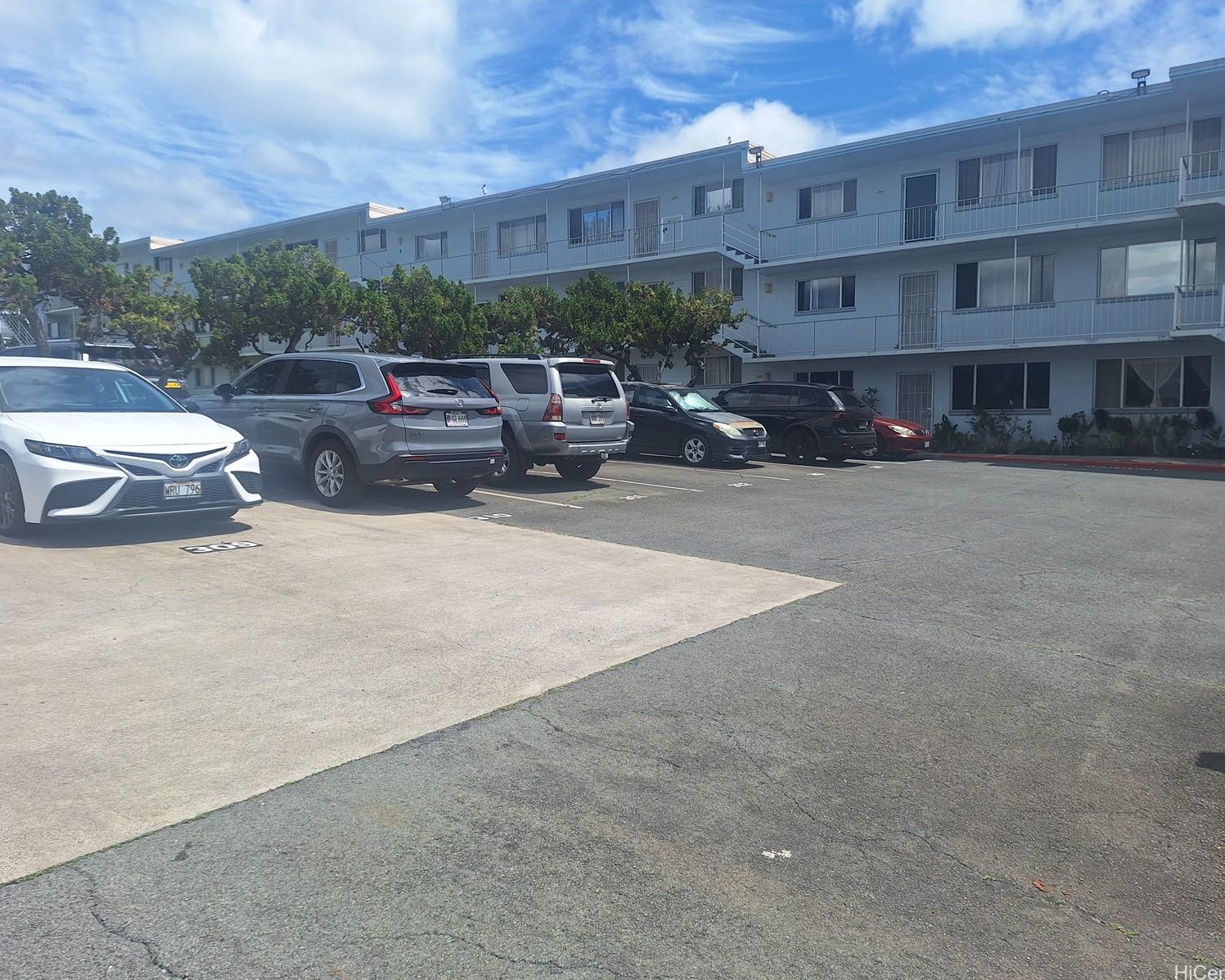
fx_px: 870
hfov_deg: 70.3
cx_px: 641
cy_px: 490
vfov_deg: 58.8
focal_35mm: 24
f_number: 1.8
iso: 40
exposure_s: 1/3846
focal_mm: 5.54
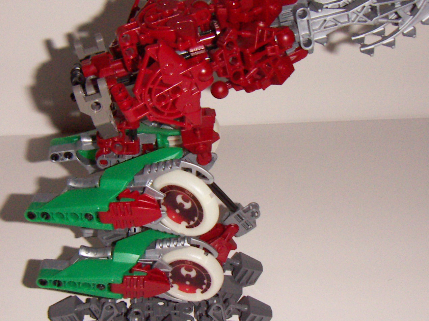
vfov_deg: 25.2
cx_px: 205
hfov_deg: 33.2
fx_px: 719
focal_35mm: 58
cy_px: 164
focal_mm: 4.7
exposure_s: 1/50
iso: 200
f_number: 6.7
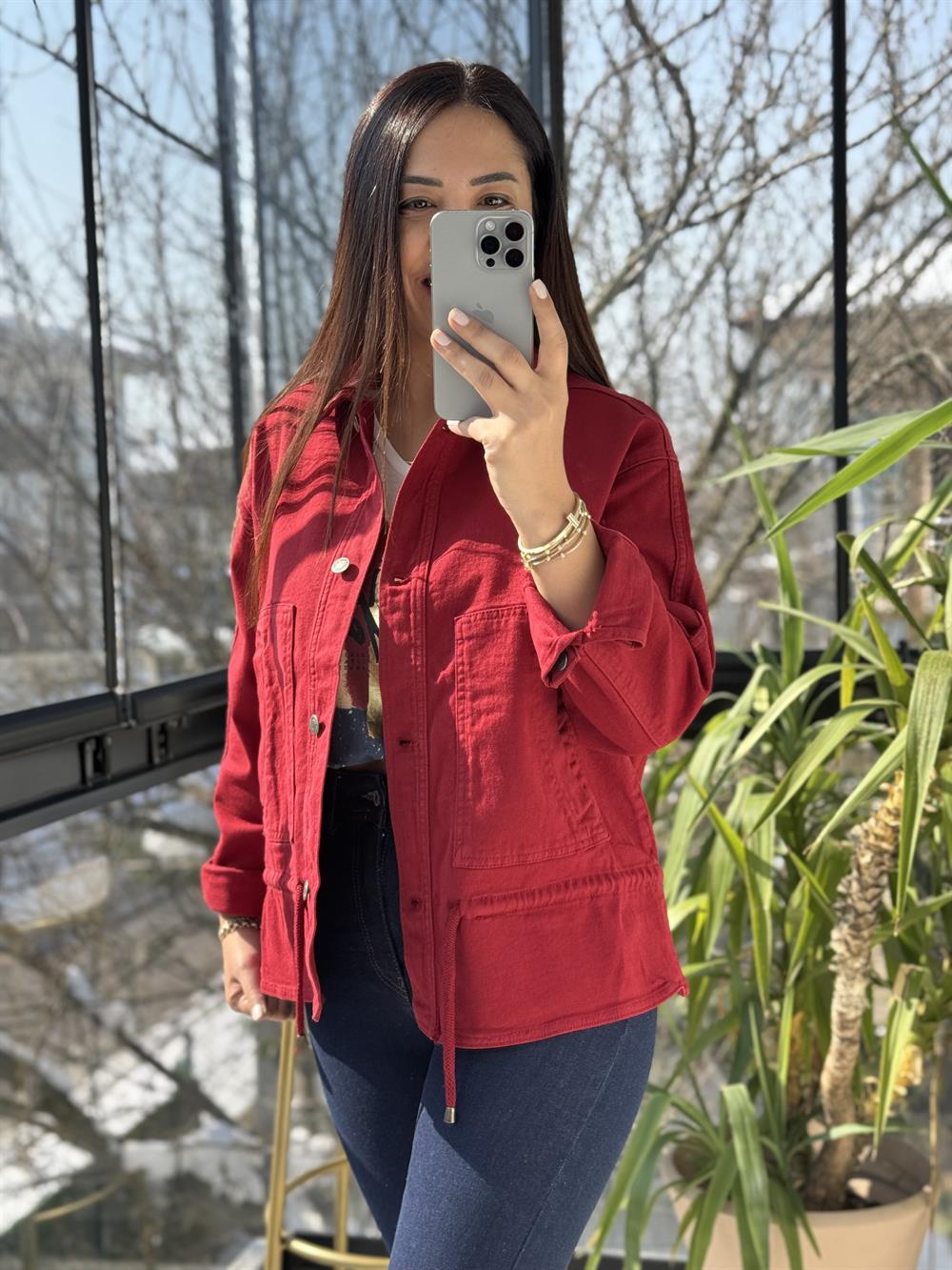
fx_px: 1760
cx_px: 476
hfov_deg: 30.3
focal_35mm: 48
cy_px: 635
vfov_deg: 39.7
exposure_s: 1/503
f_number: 1.78
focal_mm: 6.76
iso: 64
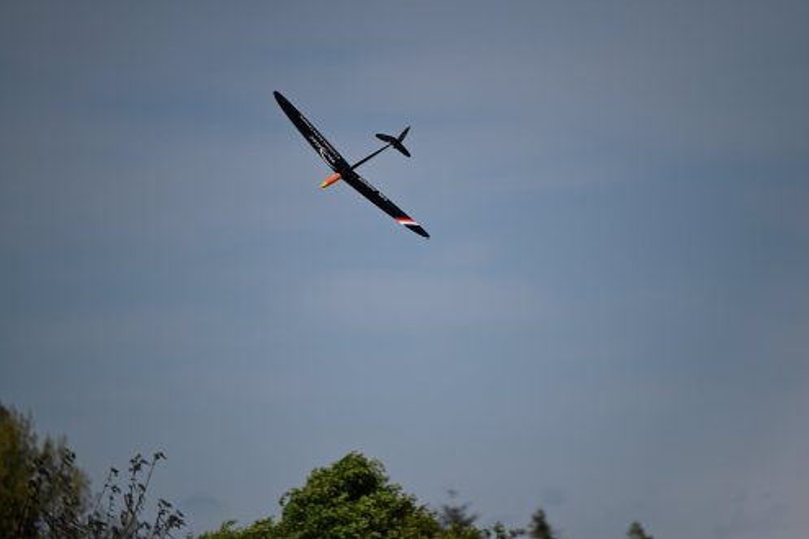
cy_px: 270
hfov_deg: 5.1
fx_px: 9033
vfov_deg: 3.4
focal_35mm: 402
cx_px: 404
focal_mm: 400
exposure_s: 1/4000
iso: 320
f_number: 6.3
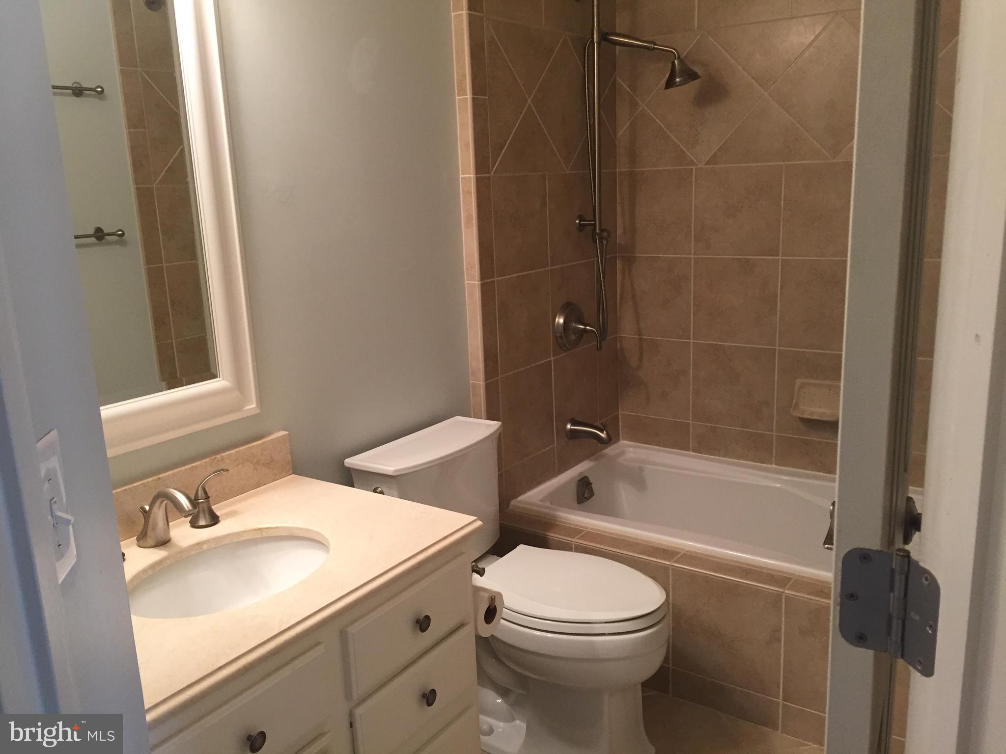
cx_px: 503
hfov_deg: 61.7
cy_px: 377
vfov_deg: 48.2
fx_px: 843
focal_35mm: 29
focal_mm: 4.15
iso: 125
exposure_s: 1/30
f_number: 2.2
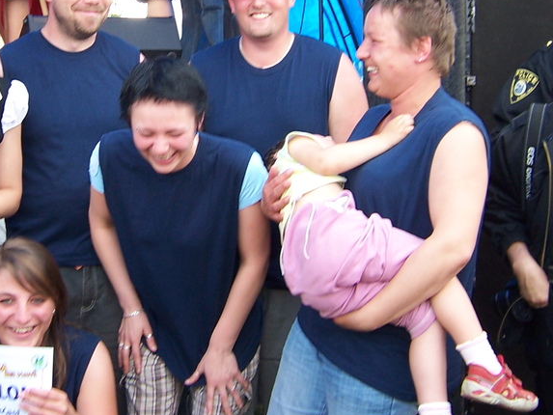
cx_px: 167
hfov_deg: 32.3
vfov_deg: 24.6
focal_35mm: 59
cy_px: 111
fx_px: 943
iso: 80
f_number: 3.4
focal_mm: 5.5
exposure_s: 1/60
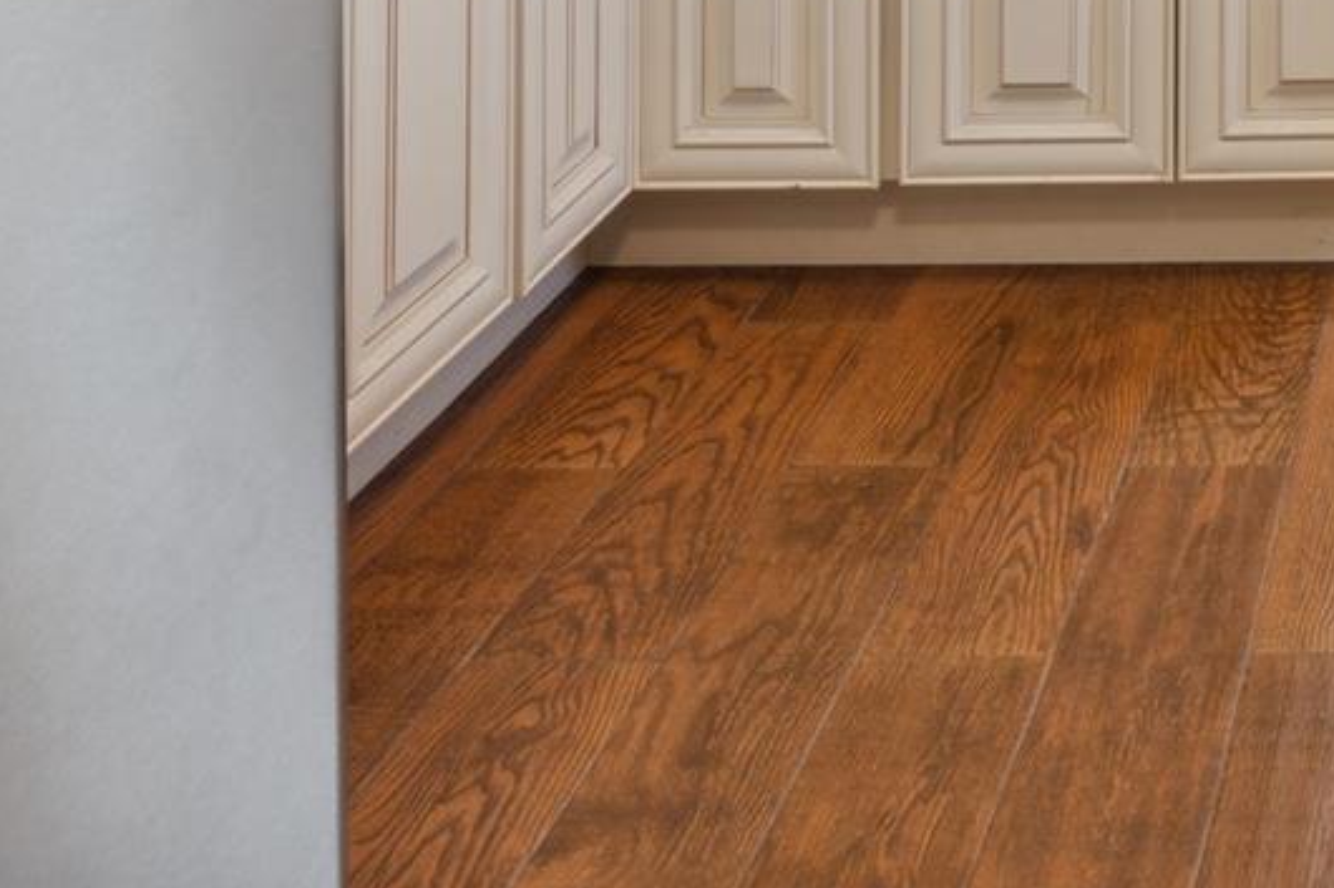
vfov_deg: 18.1
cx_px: 1561
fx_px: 2220
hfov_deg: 29.3
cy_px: -693
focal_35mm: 60
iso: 100
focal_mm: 15.5
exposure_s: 1/8
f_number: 11
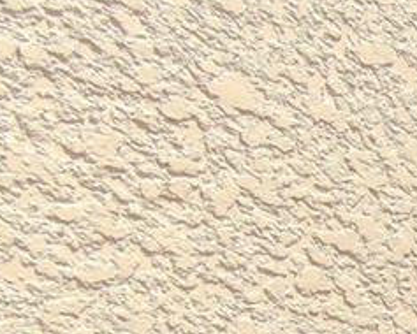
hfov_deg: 10.6
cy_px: 722
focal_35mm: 95
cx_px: 1339
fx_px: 1173
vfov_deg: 13.3
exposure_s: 1/800
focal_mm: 10
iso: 500
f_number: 7.1
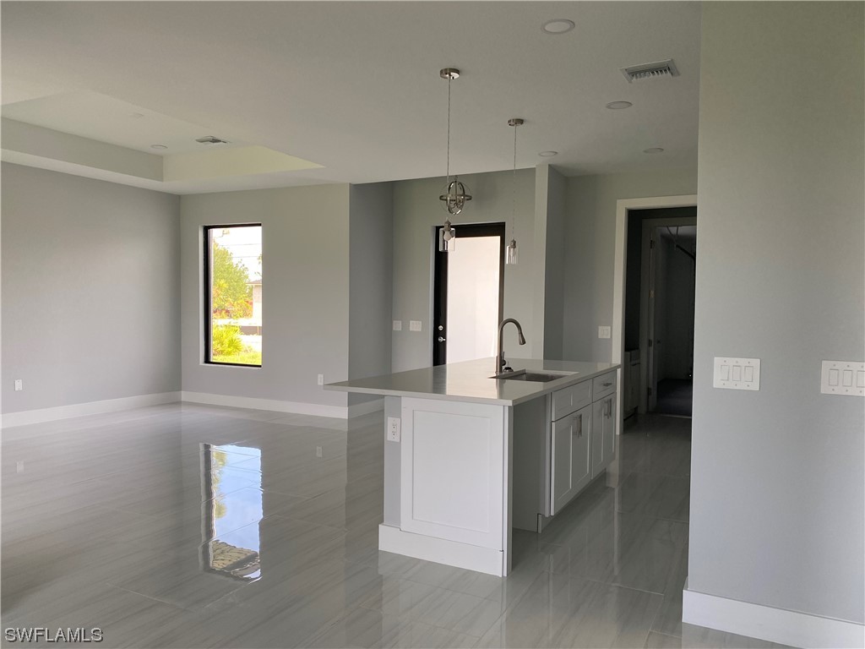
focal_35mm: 26
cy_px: 324
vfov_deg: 53.1
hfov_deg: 67.3
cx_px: 432
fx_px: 650
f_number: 1.8
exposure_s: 1/121
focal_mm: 4.25
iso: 64
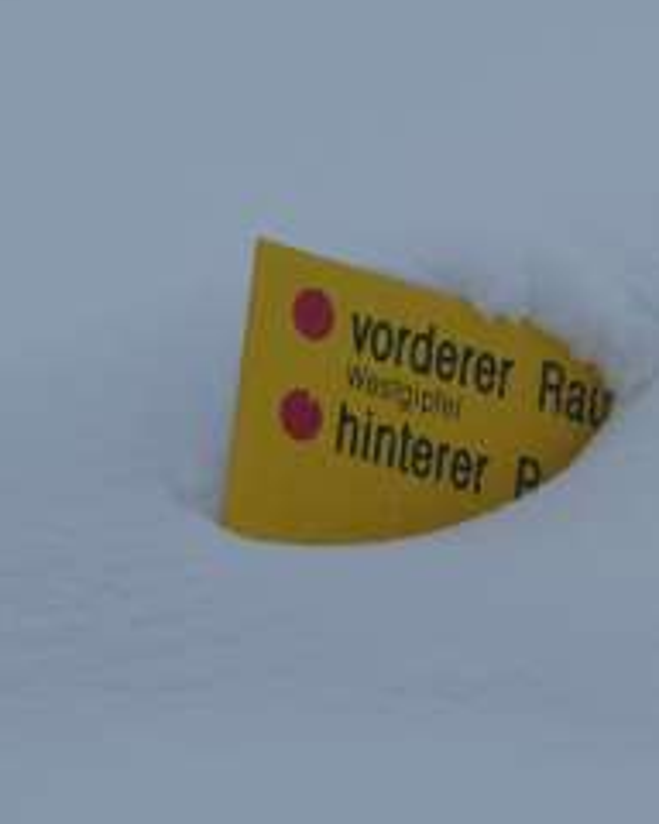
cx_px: 364
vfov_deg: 3.3
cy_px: 436
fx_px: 14262
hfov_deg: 2.6
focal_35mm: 585
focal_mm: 71.7
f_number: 6
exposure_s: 1/640
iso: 80
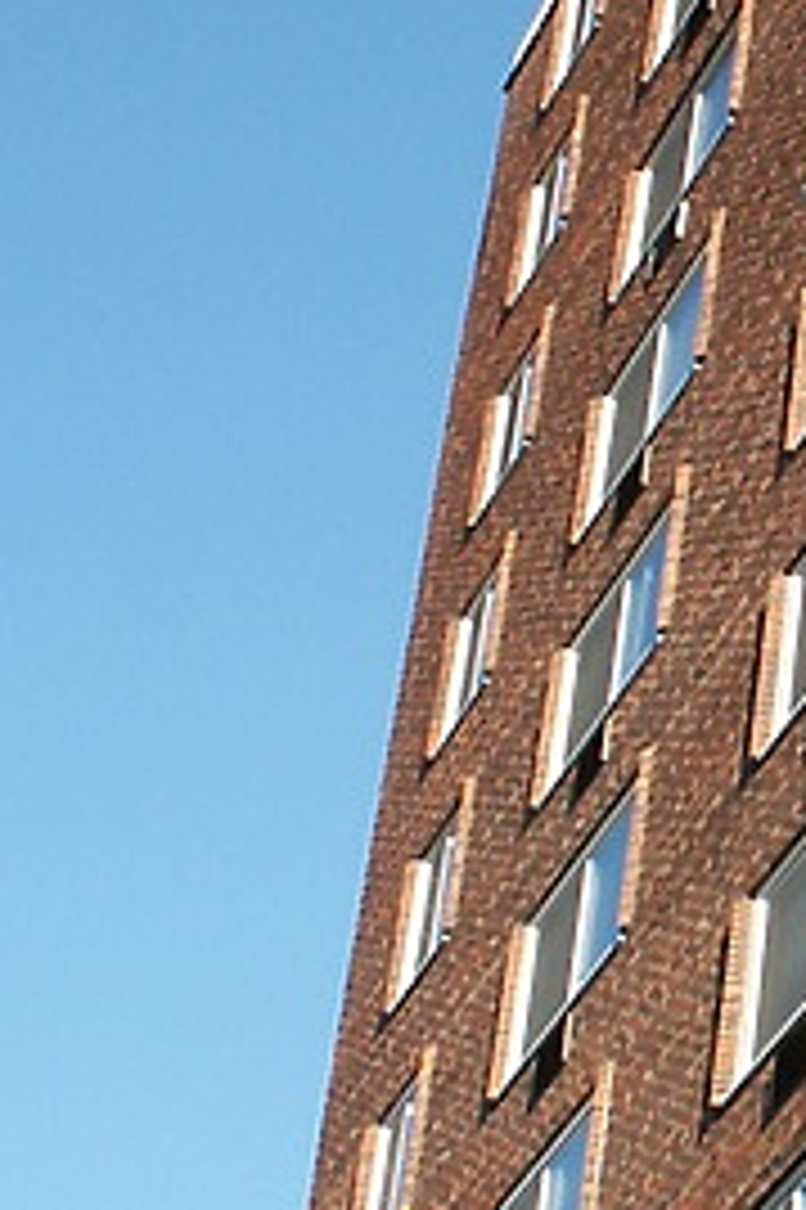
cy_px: 423
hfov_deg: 10.7
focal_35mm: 122
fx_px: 4102
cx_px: 1295
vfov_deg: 16.8
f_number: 6.7
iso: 64
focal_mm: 7.18
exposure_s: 1/125
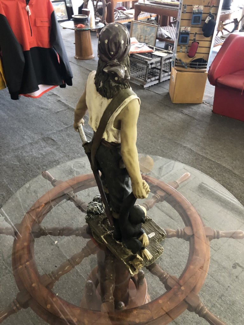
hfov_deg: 49.7
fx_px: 263
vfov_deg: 63.4
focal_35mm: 28
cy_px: 162
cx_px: 122
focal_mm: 3.99
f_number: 1.8
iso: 64
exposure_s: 1/15
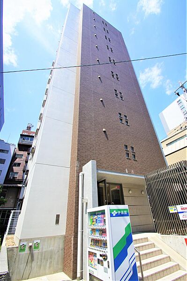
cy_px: 140
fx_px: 117
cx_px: 94
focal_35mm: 15
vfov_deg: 100.4
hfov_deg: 77.2
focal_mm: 10
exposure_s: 1/125
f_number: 11
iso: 100
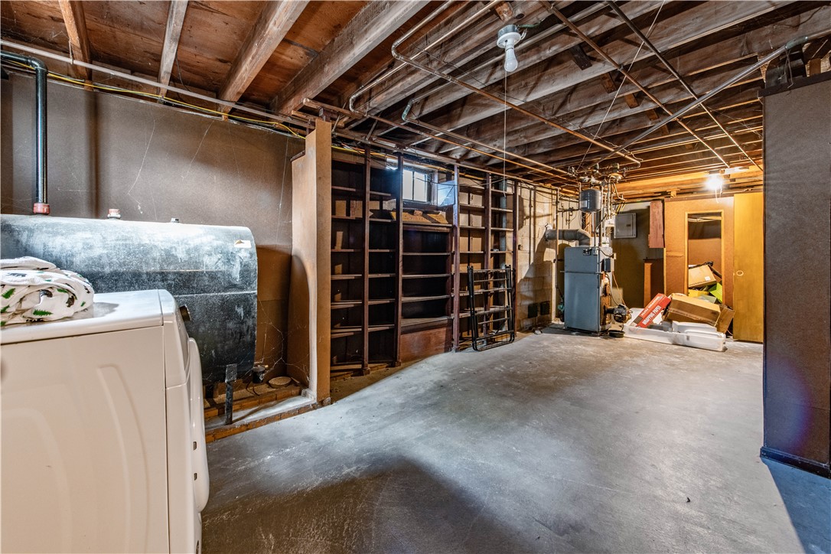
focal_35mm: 14
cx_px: 416
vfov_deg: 81.2
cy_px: 277
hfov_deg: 104.3
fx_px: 323
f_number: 10
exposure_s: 2
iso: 640
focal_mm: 14
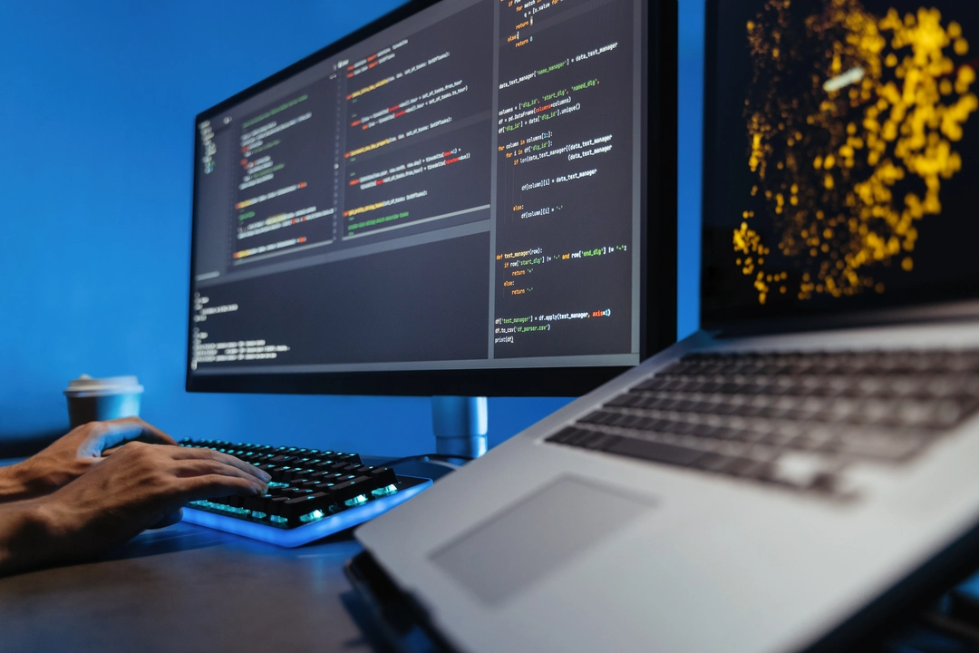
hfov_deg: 53.1
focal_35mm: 36
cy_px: 326
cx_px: 490
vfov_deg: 36.9
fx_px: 979
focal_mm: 36
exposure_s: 1/50
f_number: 2.8
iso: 1000
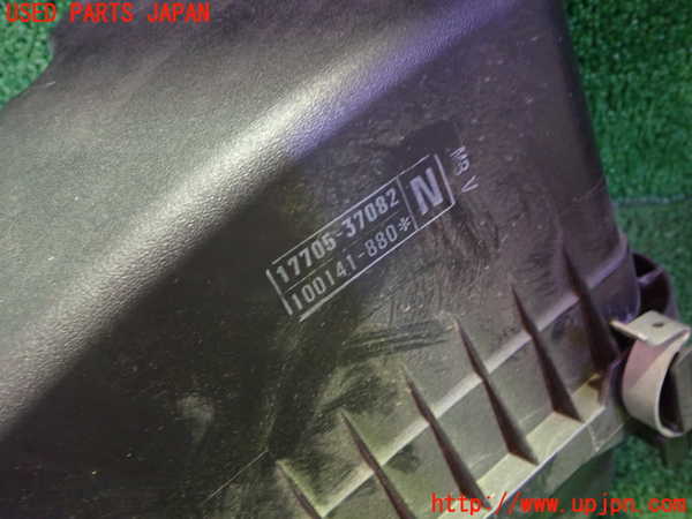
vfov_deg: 46.8
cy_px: 260
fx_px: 600
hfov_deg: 60.0
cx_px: 346
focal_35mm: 30
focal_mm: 5.4
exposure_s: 1/13
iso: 800
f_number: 2.3
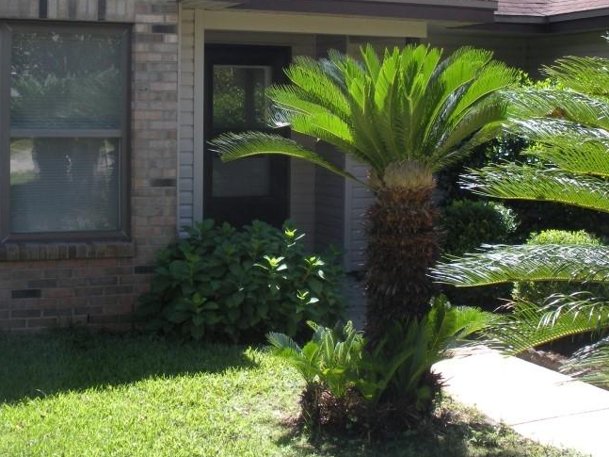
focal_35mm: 57
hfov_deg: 33.7
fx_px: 1003
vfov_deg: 25.3
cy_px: 101
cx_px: 342
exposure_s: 1/180
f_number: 3.5
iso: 64
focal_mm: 6.3
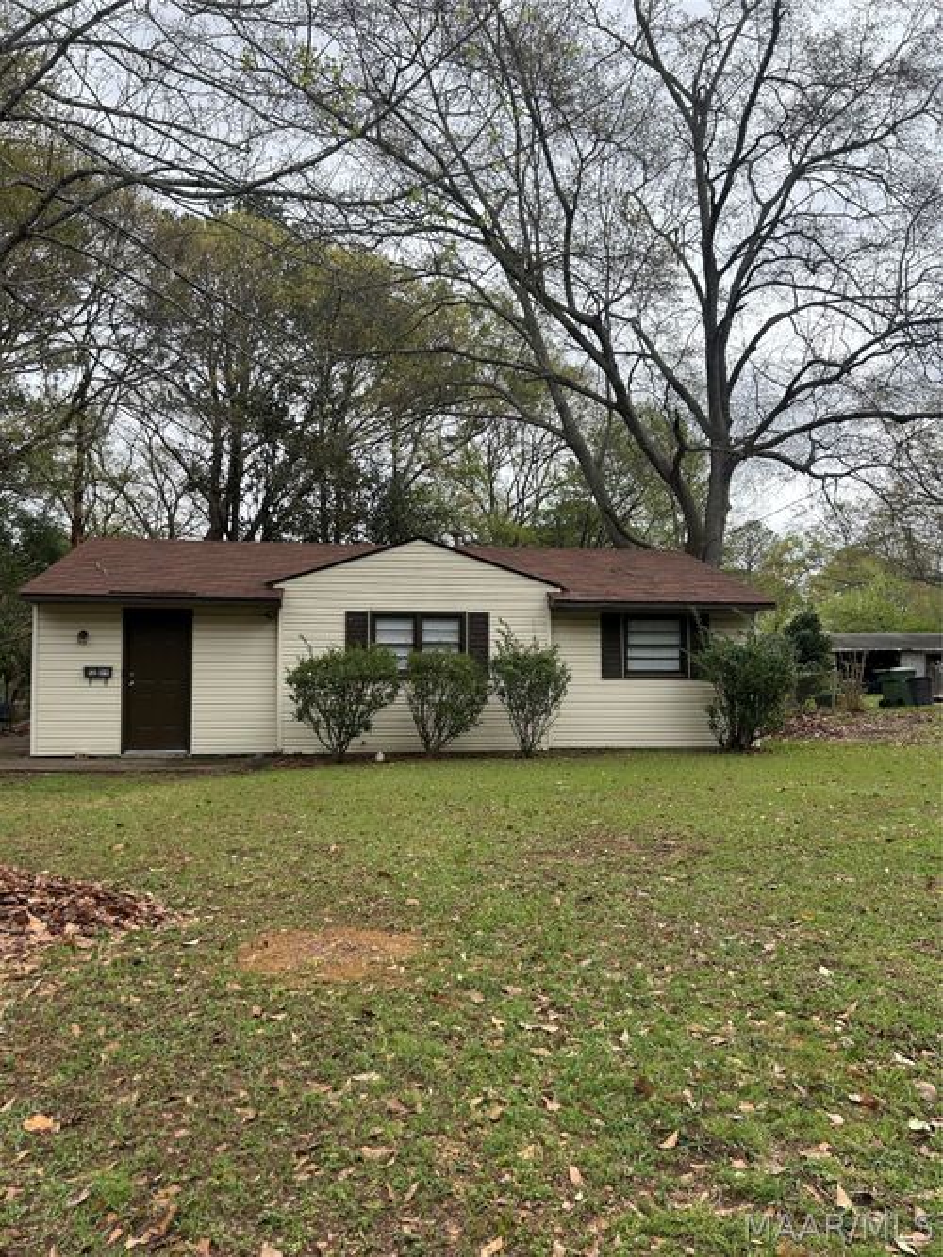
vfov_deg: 67.3
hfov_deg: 53.0
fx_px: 945
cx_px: 472
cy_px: 628
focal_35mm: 26
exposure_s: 1/2008
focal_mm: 5.7
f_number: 1.5
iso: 50
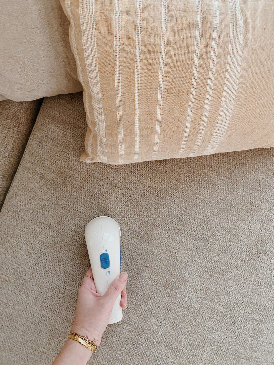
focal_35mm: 26
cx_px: 137
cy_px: 182
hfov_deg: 53.1
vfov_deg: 67.3
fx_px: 274
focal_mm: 4.25
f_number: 1.8
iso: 500
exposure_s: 1/40
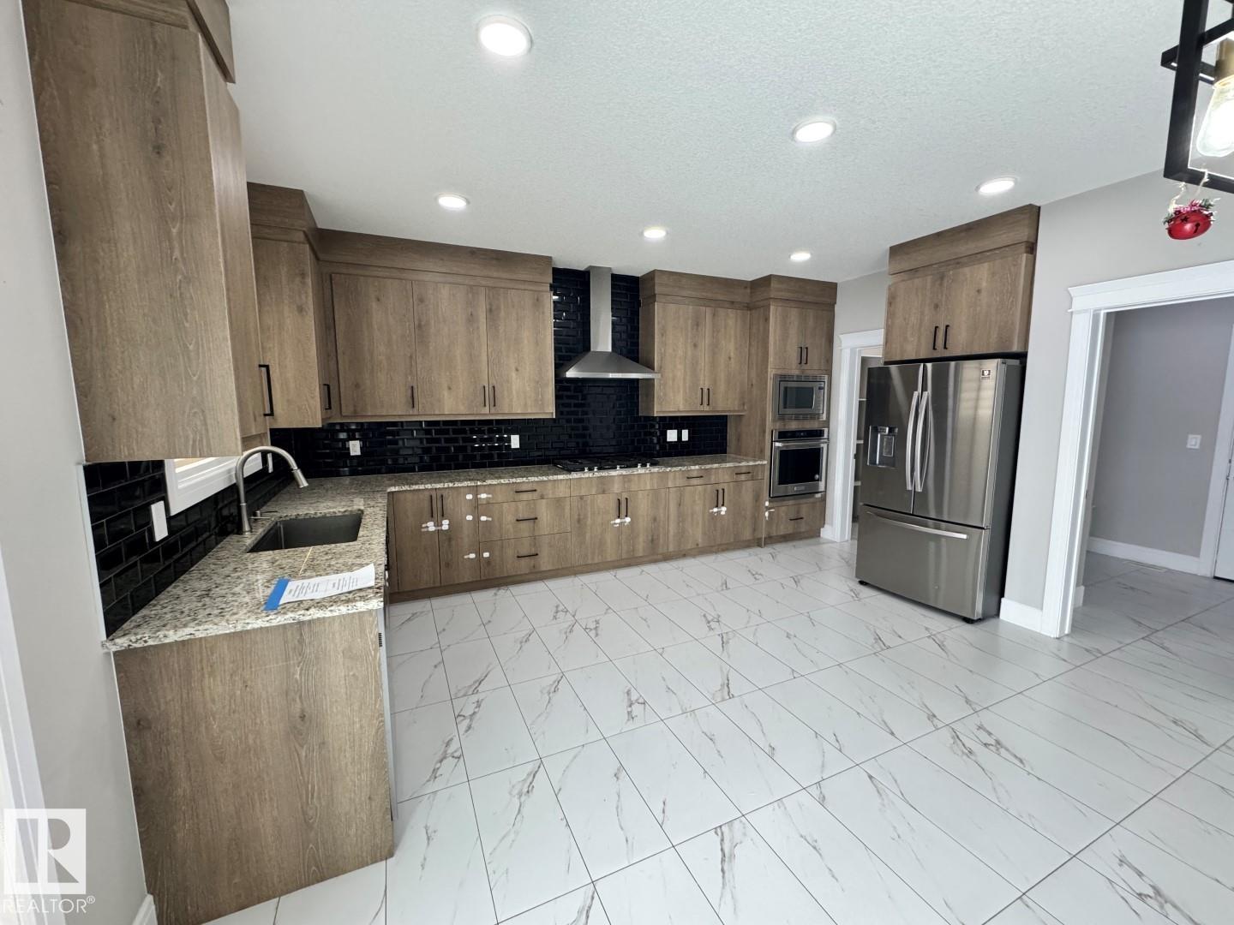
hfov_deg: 102.1
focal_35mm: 14
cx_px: 617
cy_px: 462
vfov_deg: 85.7
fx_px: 499
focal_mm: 2.22
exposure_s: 1/120
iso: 320
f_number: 2.2
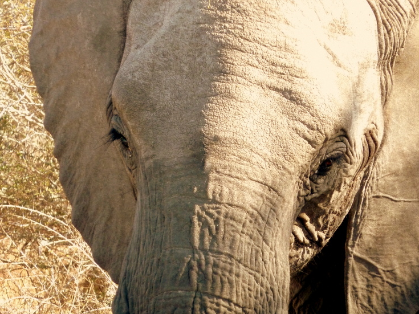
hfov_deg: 7.0
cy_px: 150
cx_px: 222
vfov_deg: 5.3
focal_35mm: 283
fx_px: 3425
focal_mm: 42.6
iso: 400
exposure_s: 1/200
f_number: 4.7
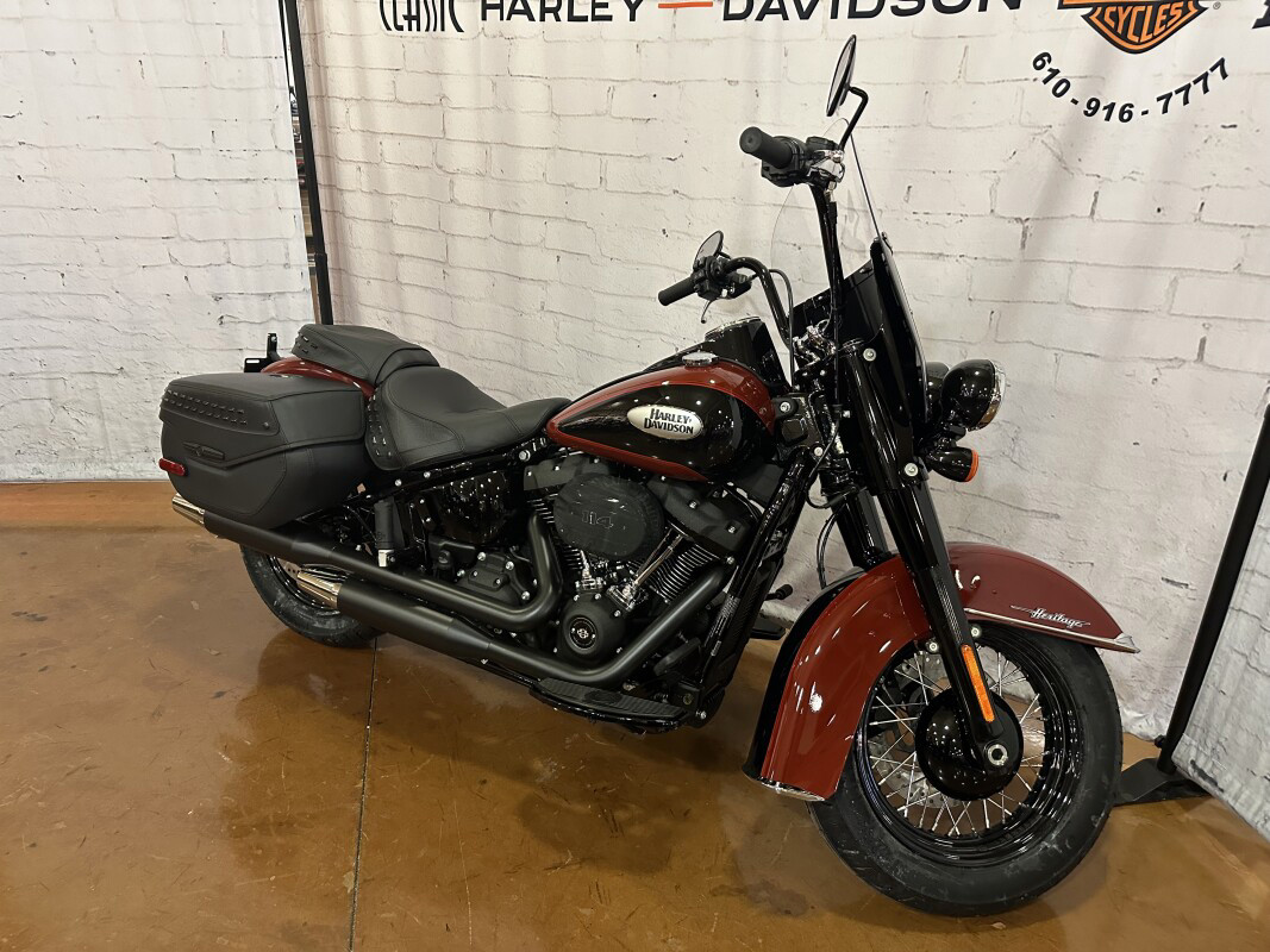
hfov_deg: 71.6
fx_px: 880
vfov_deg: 56.8
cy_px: 476
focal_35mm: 24
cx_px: 635
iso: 500
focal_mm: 6.86
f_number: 1.78
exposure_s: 1/60
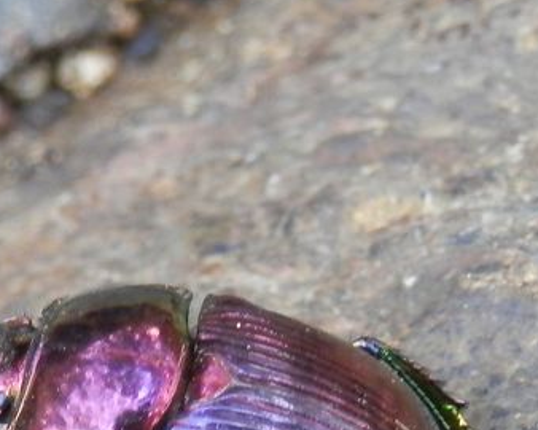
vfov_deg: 8.3
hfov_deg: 10.4
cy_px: 455
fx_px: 2944
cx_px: 138
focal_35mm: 185
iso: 200
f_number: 4.6
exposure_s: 1/20
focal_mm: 14.4
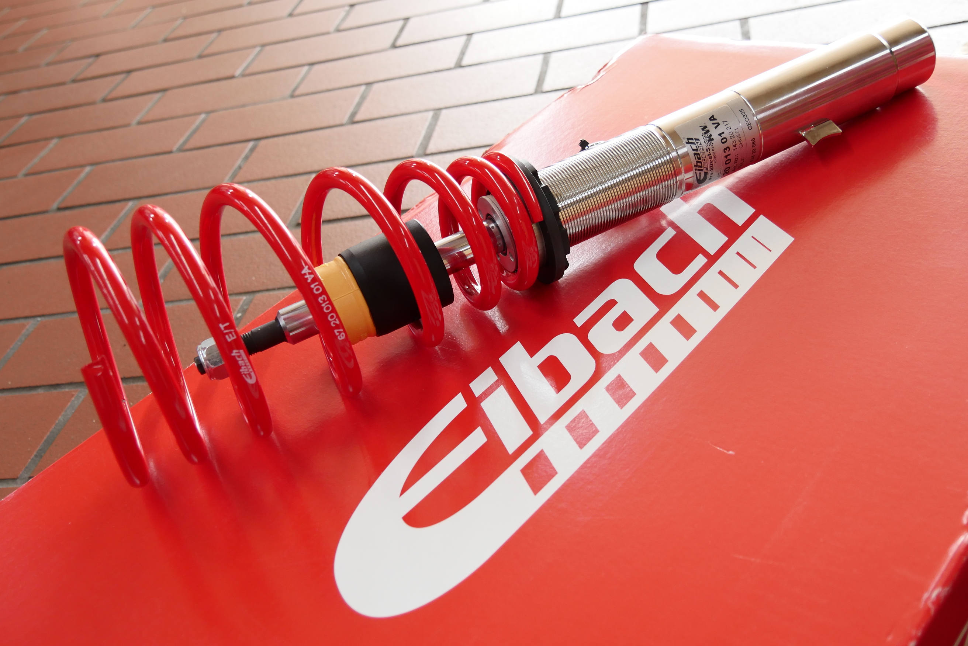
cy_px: 323
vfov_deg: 37.9
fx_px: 941
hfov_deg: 54.4
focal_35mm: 35
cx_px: 484
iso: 500
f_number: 3.7
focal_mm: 17
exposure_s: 1/60
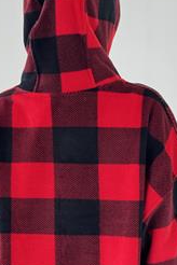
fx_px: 796
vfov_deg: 18.8
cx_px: 87
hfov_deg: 12.7
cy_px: 186
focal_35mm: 108
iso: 50
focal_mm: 6.76
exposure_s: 1/175
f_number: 1.78
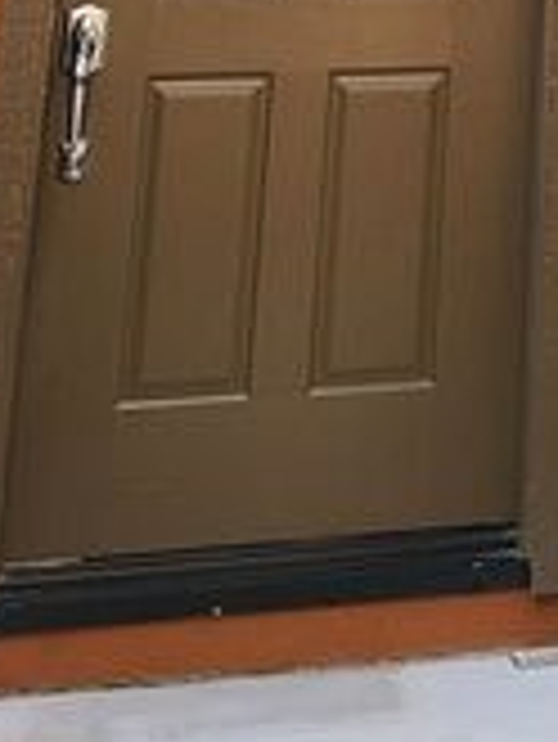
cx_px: 1022
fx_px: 2254
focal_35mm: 105
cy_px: -618
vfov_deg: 15.8
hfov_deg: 12.8
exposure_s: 1/119
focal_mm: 5.4
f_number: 1.8
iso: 50
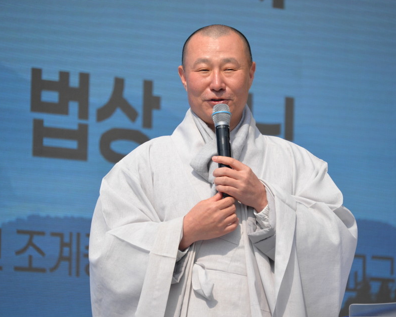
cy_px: 159
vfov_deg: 4.6
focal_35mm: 340
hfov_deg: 5.7
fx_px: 3985
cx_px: 194
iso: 400
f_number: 5.6
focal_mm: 300
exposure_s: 1/1600
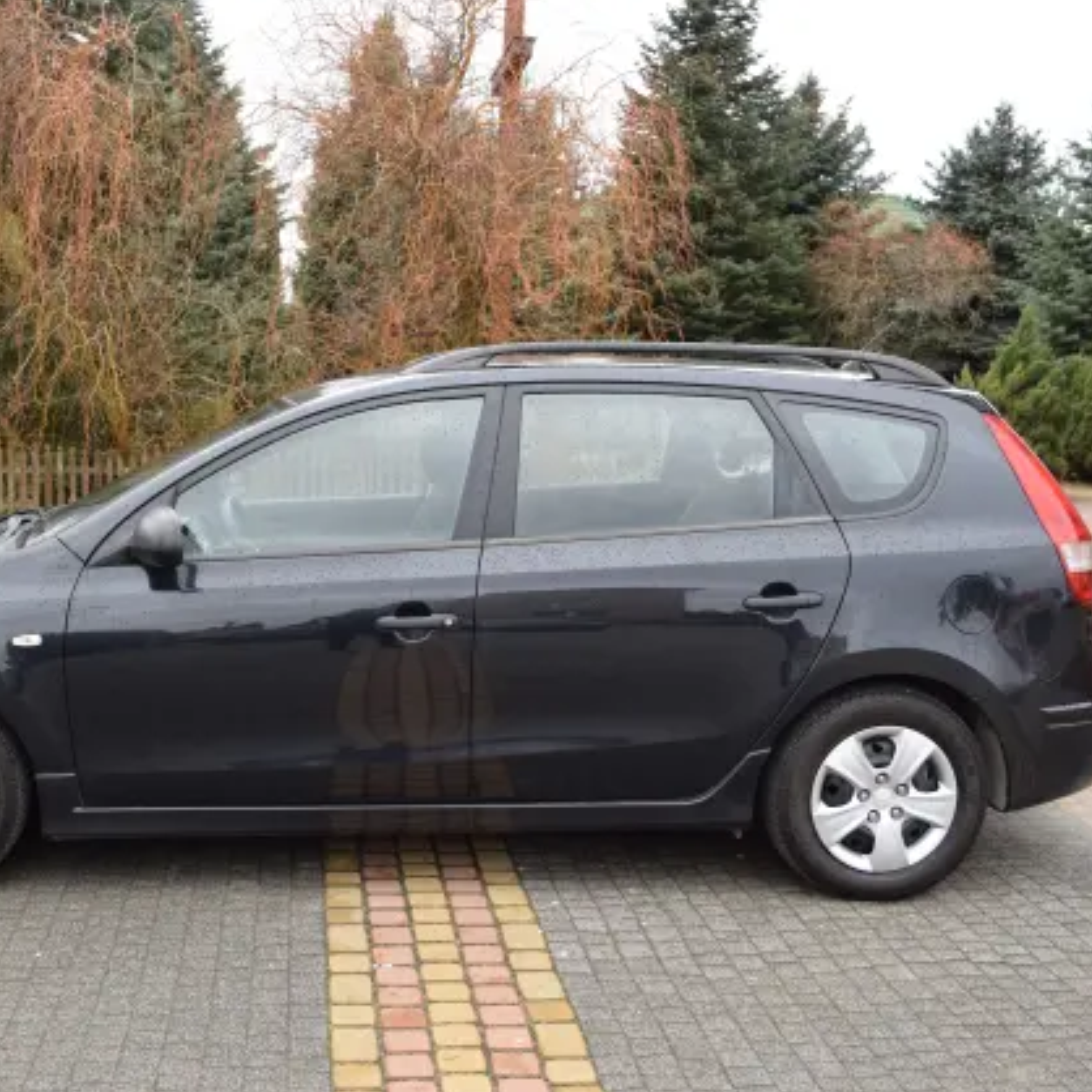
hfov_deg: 42.4
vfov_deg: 42.8
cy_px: 550
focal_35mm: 39
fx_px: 1392
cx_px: 392
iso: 400
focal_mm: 20
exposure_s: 1/100
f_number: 5
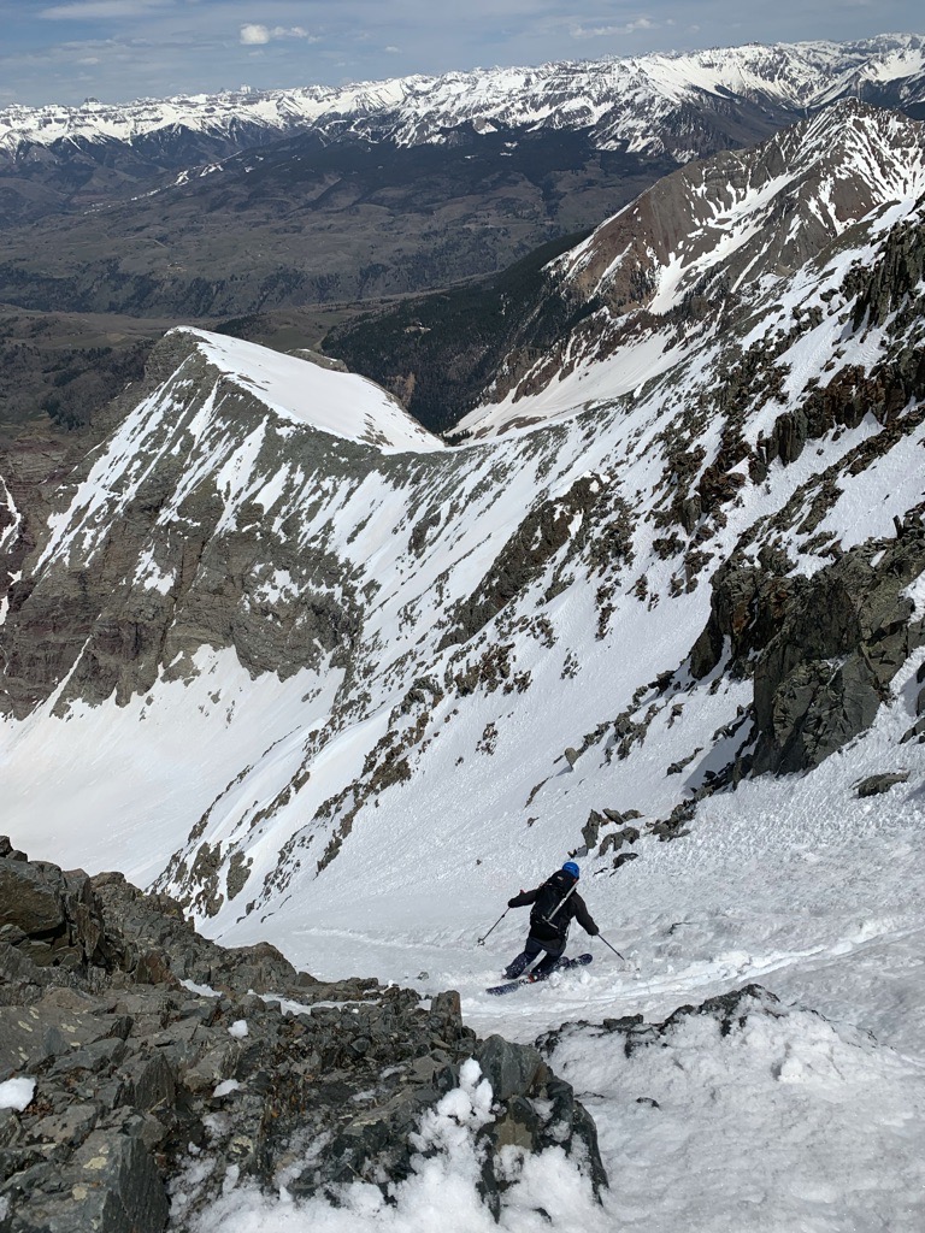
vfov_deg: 67.3
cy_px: 616
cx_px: 462
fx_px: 926
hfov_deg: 53.1
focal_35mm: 26
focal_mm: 4.25
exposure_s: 1/8000
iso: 25
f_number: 1.8
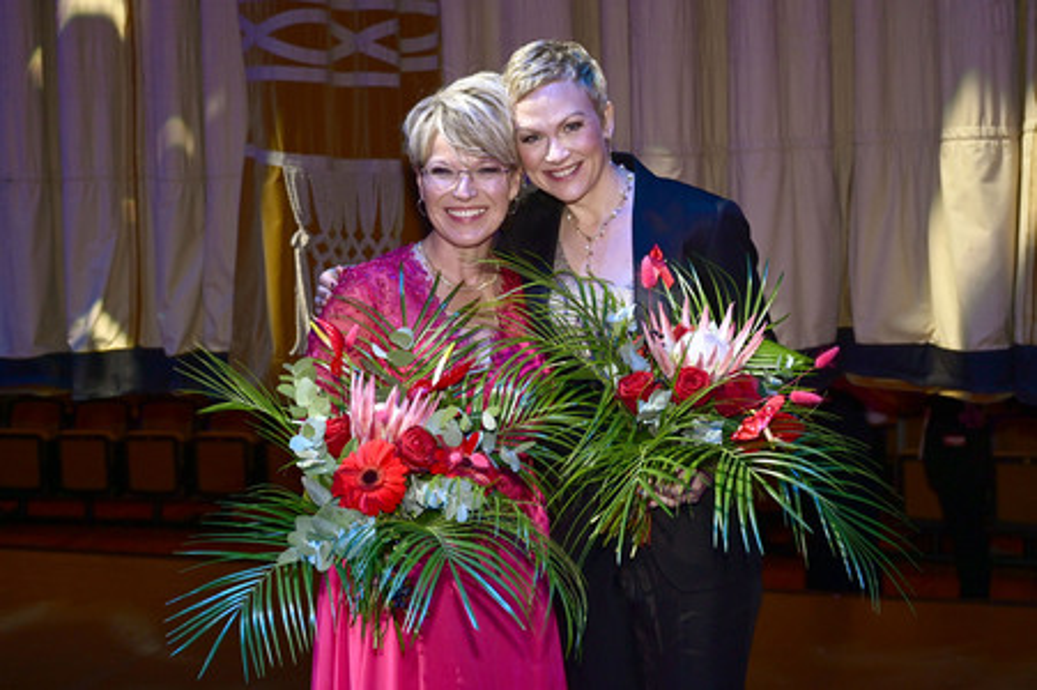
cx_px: 518
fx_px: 1180
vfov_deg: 32.6
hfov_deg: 47.4
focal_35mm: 41
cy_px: 345
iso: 1600
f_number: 5
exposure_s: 1/200
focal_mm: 41
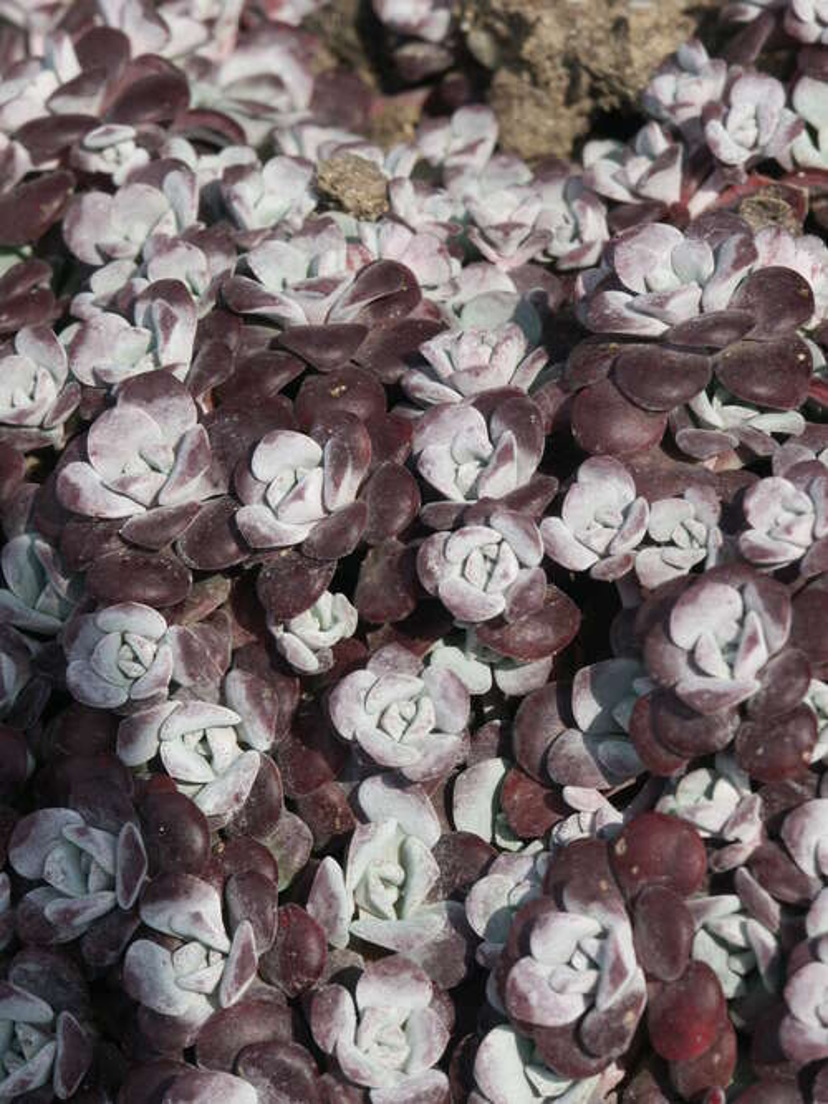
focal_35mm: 199
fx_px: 6349
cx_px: 414
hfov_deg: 7.5
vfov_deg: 9.9
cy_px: 552
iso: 100
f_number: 9.5
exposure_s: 1/250
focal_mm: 50.48
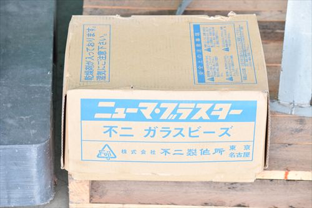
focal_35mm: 108
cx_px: 156
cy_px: 104
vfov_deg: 12.7
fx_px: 937
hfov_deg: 18.9
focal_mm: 72
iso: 1250
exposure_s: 1/10
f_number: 6.3
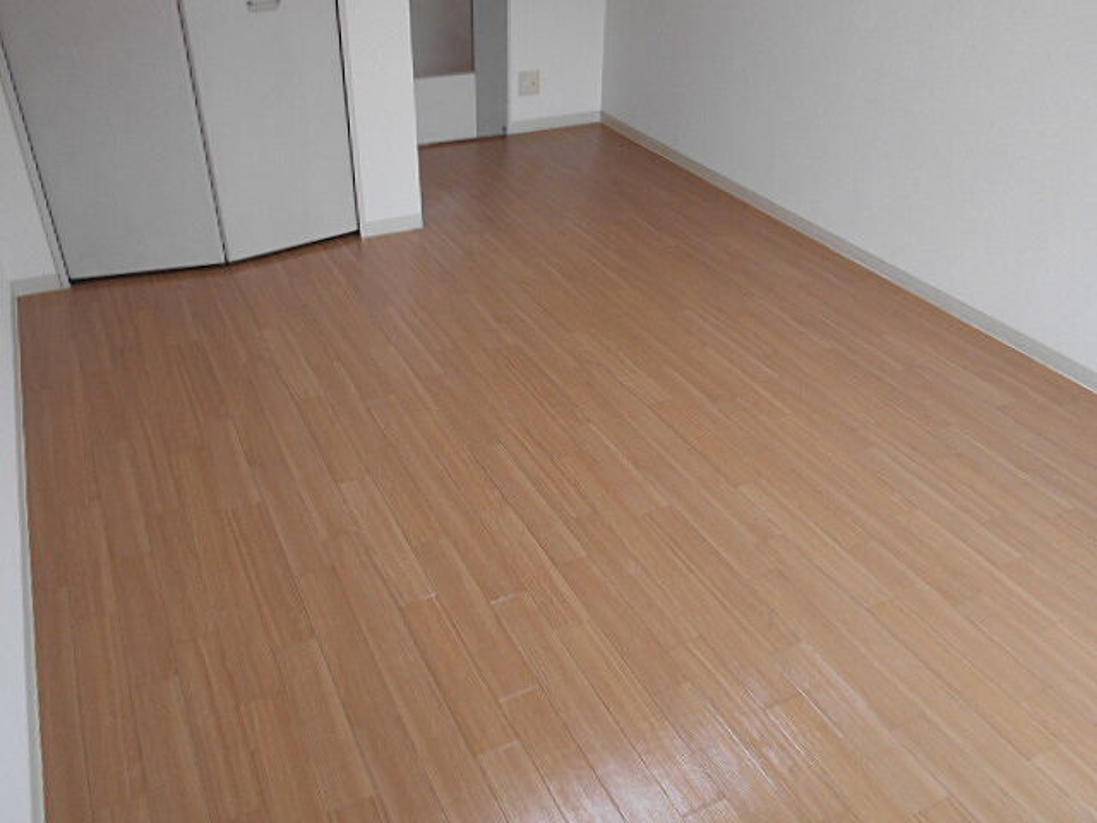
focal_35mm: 30
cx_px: 548
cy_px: 412
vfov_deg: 46.8
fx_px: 951
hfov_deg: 60.0
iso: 160
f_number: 3.4
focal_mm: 5.1
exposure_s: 1/30
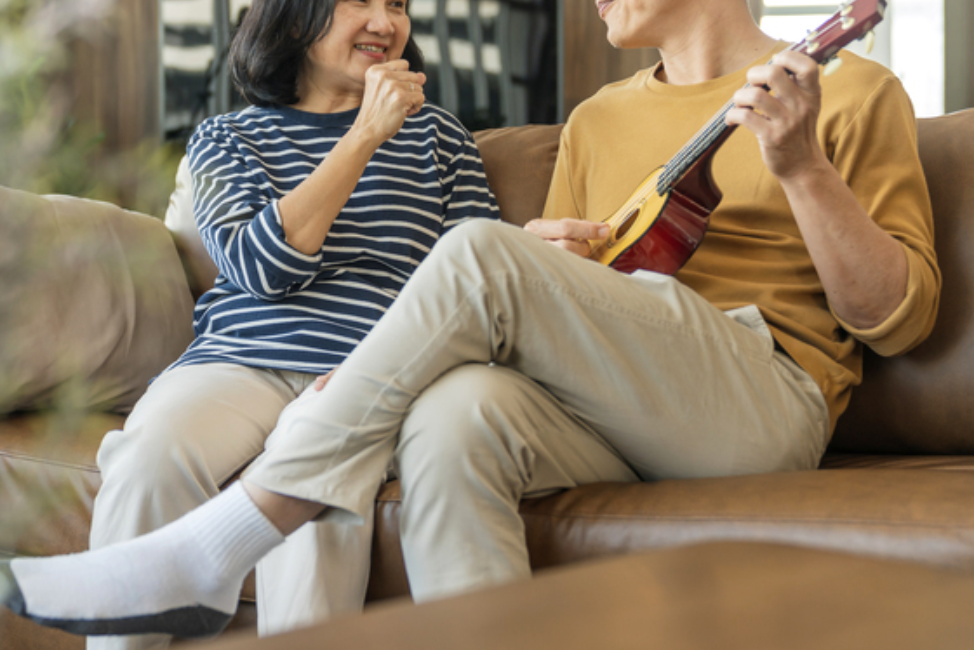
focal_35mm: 60
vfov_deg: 22.6
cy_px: 224
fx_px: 1624
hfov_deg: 33.2
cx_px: 364
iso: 400
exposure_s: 1/160
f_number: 2.8
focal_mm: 42
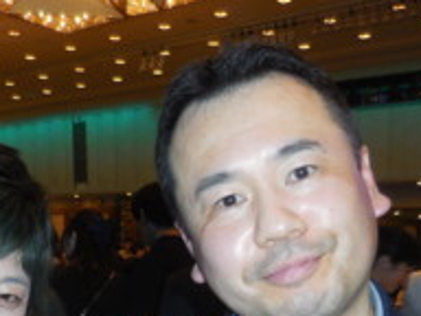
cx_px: 158
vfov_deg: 21.7
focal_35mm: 65
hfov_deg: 29.7
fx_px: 791
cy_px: 321
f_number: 3.3
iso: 200
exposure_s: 1/25
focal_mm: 4.5
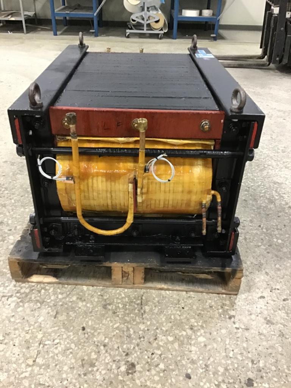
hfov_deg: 45.4
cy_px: 194
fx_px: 347
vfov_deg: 58.4
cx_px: 146
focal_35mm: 31
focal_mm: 3.3
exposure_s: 1/30
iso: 160
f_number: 2.4
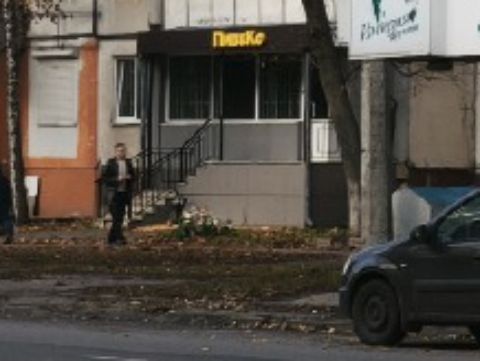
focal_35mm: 298
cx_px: 416
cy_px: -406
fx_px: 4137
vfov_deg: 4.9
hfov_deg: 6.6
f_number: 1.9
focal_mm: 7.1
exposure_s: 1/199
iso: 50
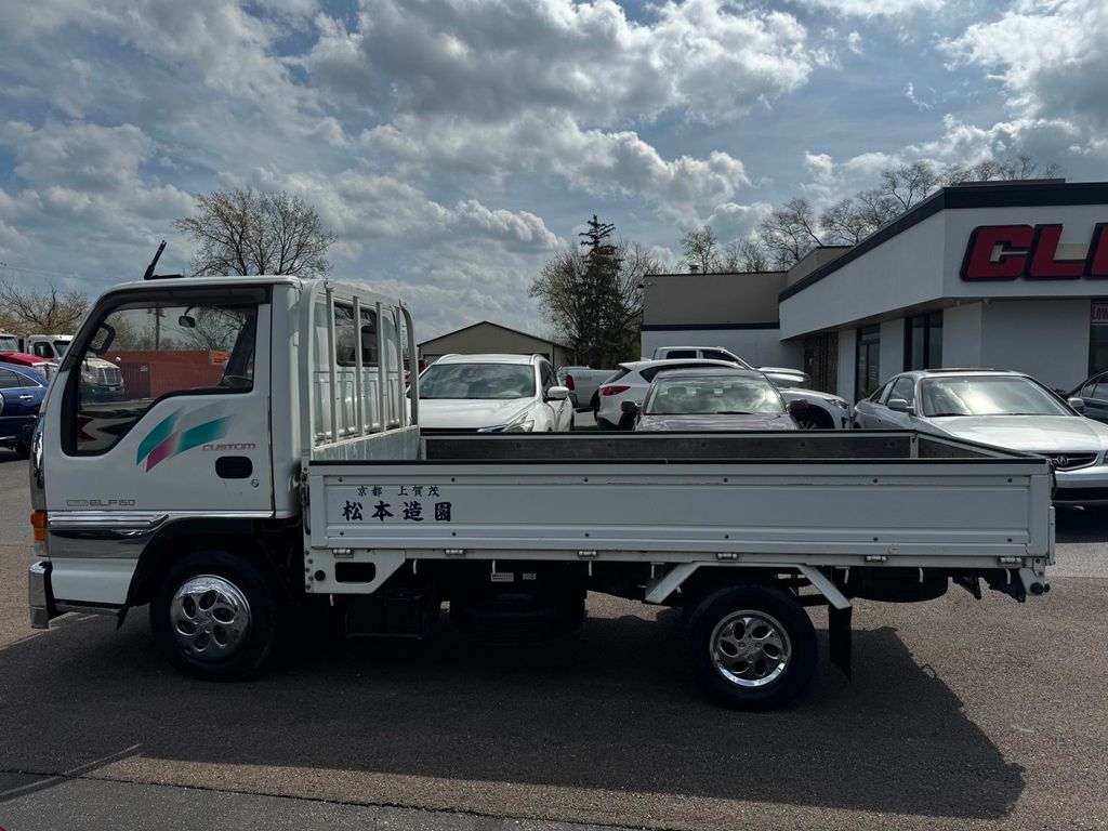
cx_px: 554
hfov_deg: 71.6
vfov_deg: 56.8
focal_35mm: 24
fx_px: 768
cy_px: 416
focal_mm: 6.76
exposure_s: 1/10417
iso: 80
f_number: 1.78
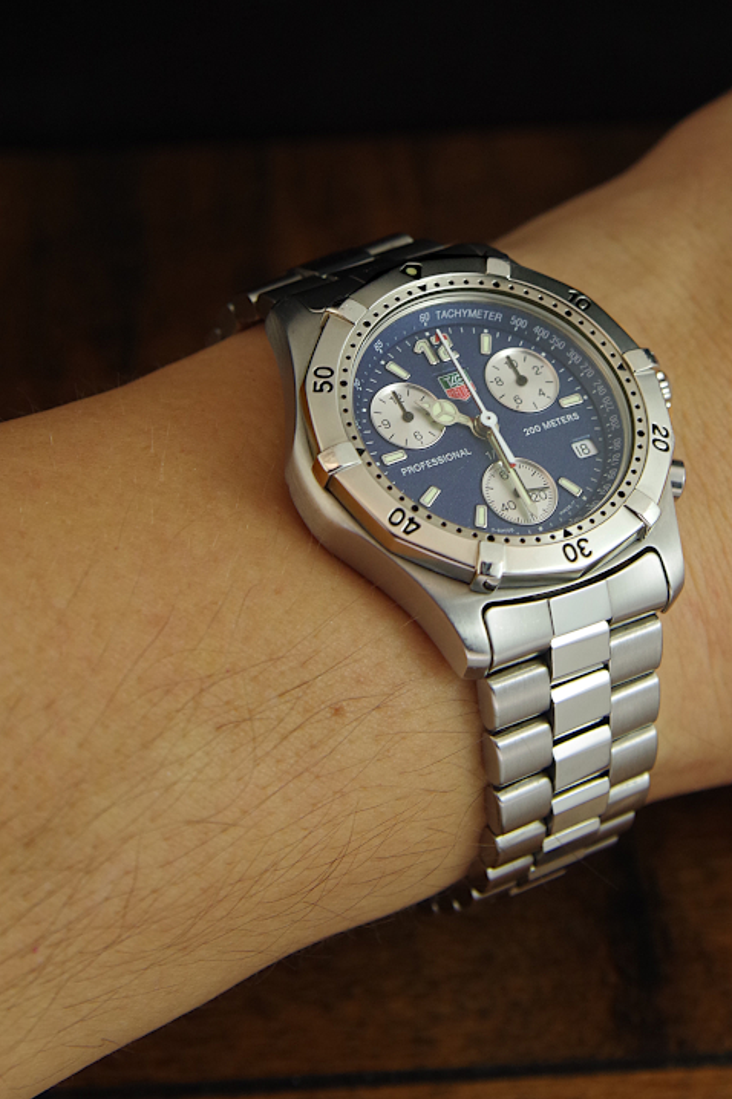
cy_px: 474
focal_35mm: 97
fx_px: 2948
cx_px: 427
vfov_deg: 21.1
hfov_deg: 14.1
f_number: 6.3
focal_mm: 55
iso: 500
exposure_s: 1/50
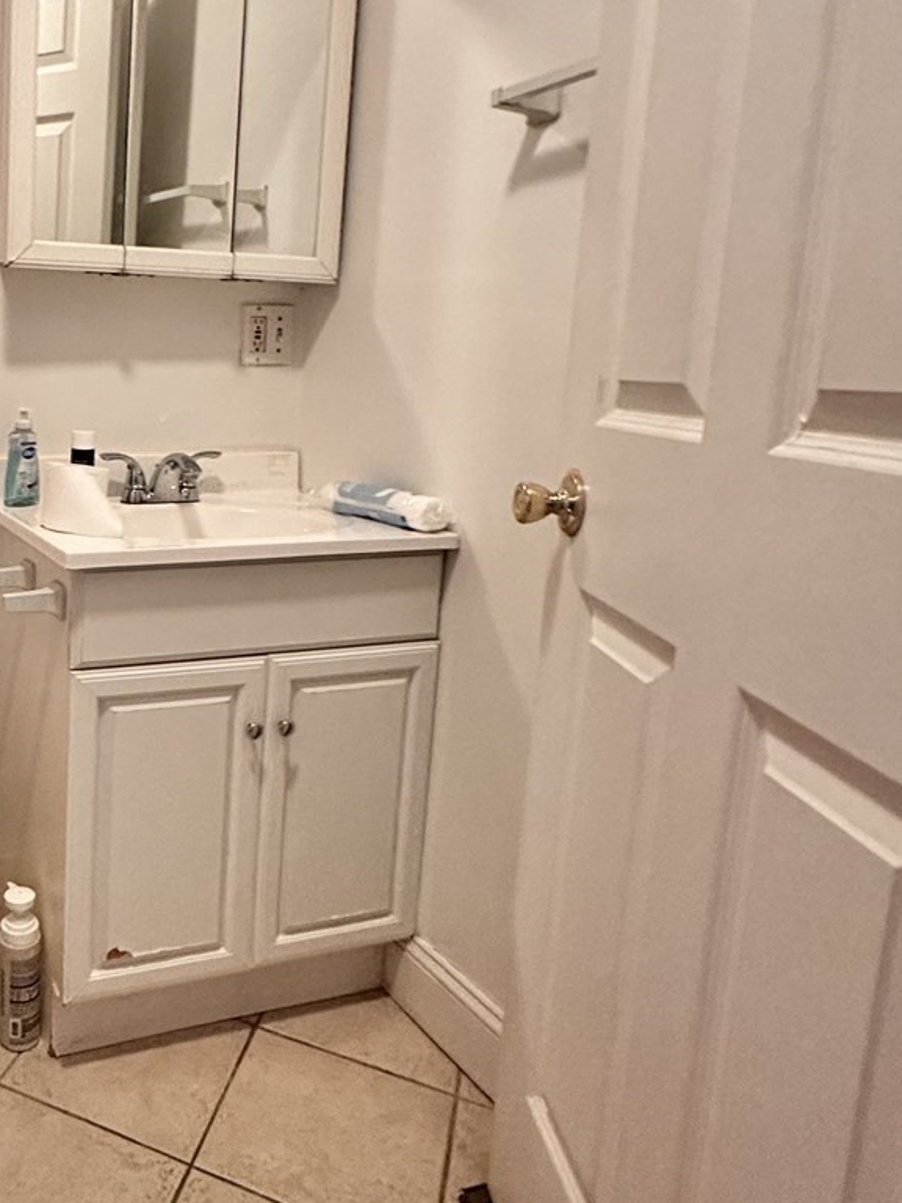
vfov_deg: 63.0
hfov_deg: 44.6
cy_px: 495
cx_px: 66
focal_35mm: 28
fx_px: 973
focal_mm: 2.22
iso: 1000
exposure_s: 1/60
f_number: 2.2
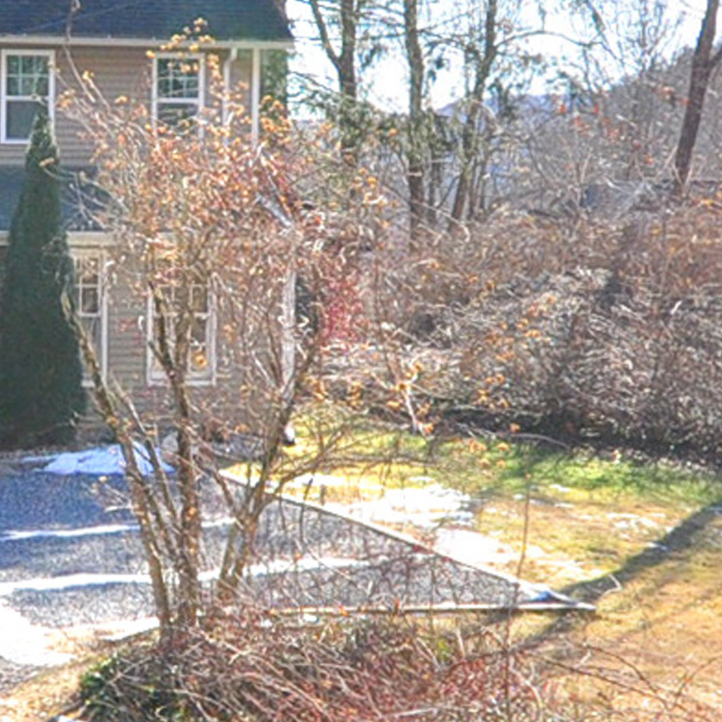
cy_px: 190
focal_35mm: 51
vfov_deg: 32.7
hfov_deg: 27.4
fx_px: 1207
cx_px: -232
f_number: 8
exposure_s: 1/250
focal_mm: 15
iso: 400
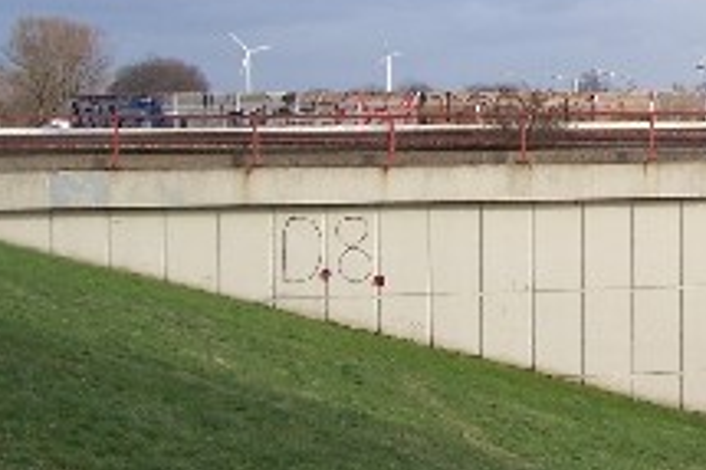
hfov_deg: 20.3
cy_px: 69
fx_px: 1822
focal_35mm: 93
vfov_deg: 14.6
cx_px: 887
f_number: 2.7
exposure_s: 1/350
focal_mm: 5.6
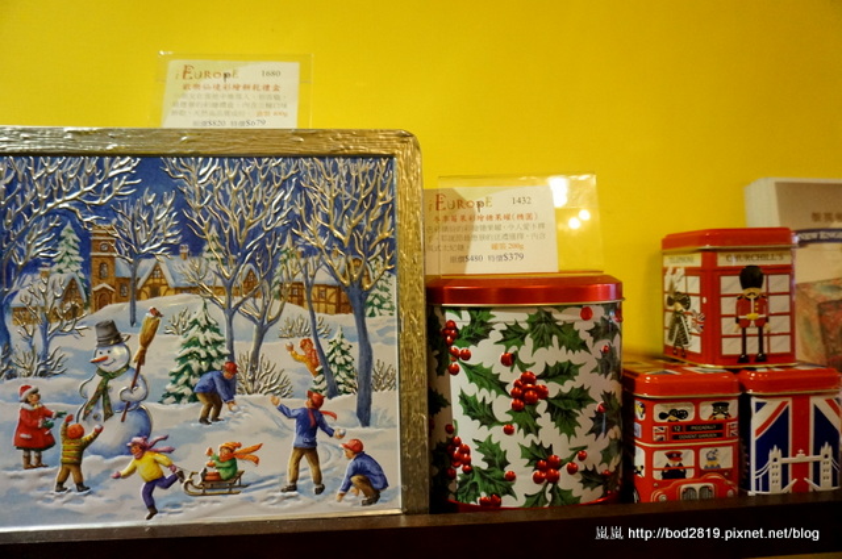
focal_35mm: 24
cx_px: 421
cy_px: 280
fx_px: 561
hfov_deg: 73.8
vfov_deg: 53.0
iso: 3200
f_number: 4
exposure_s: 1/60
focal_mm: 16
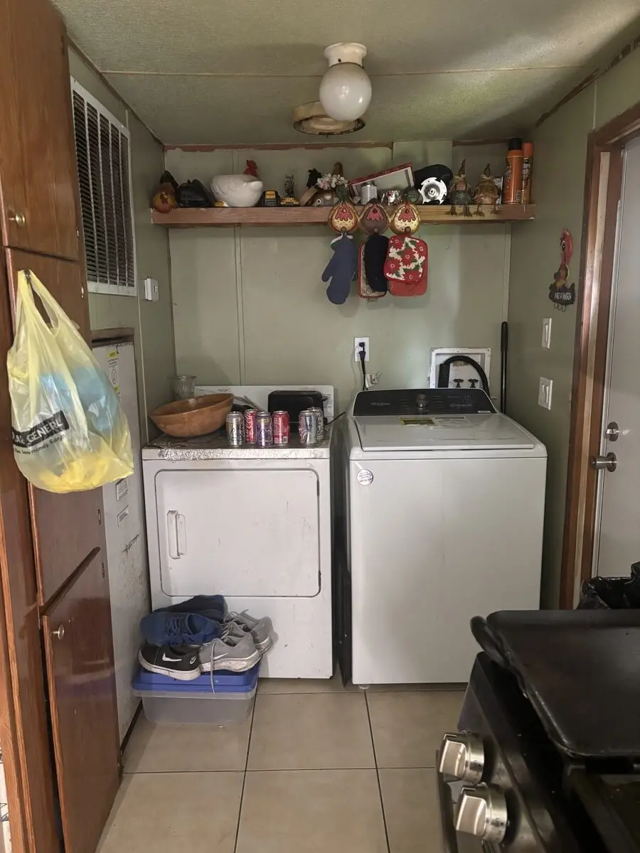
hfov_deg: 53.1
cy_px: 426
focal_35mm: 26
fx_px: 641
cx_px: 320
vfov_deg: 67.3
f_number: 1.6
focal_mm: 5.96
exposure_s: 1/30
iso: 500
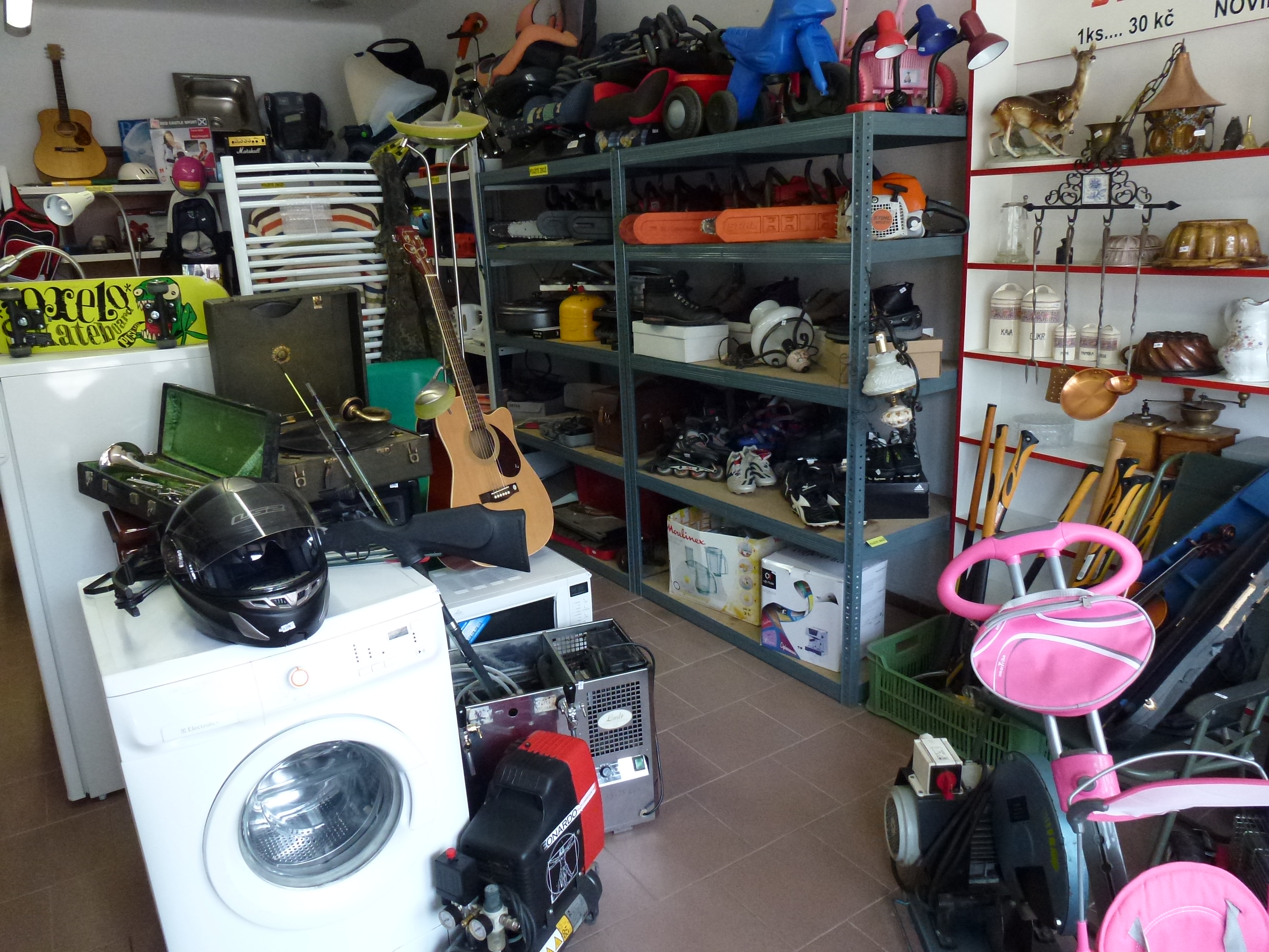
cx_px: 634
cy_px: 476
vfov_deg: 56.8
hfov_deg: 71.6
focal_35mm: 24
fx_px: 880
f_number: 3.3
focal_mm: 4.3
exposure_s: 1/50
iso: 400
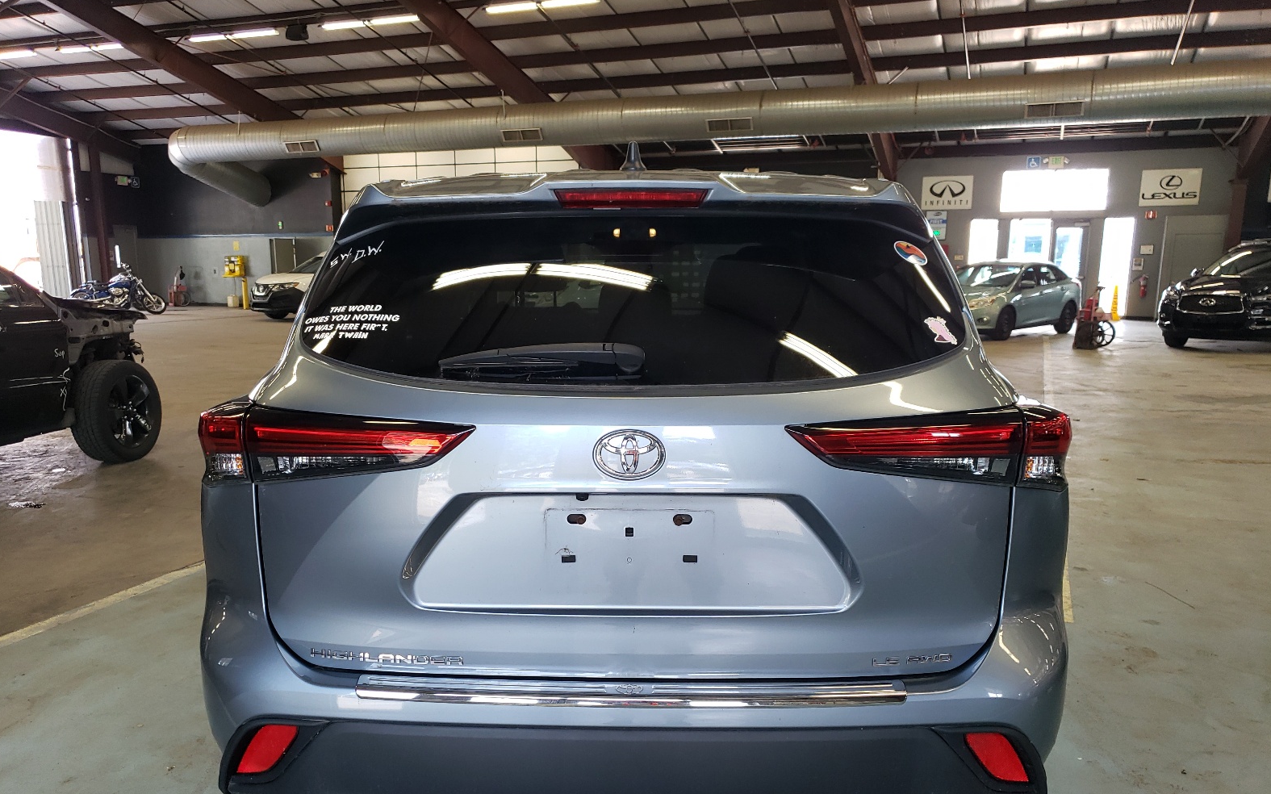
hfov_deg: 66.5
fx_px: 970
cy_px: 465
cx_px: 634
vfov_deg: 44.4
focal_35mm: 28
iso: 65
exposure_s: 1/60.2
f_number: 1.5
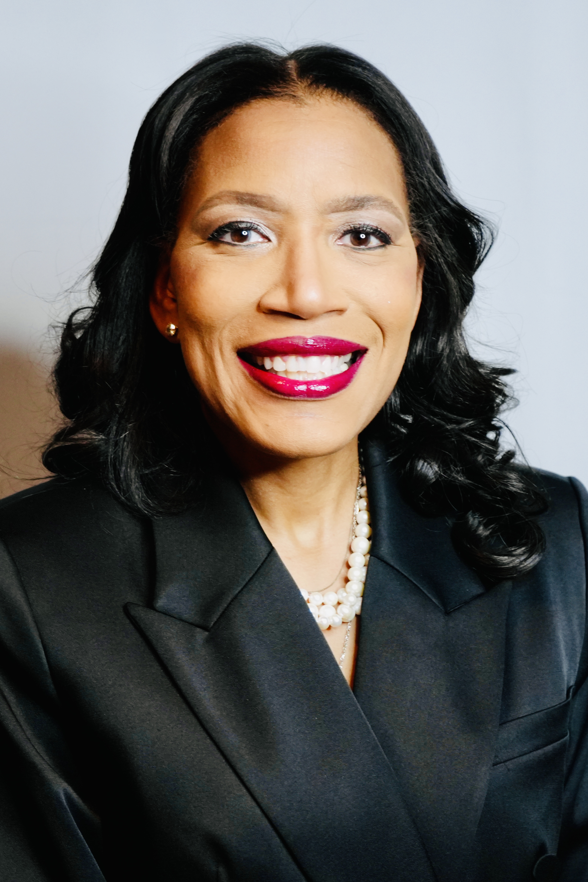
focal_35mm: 70
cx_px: 294
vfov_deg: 28.8
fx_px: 1715
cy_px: 441
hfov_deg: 19.5
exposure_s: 1/160
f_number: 5.6
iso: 2000
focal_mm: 70
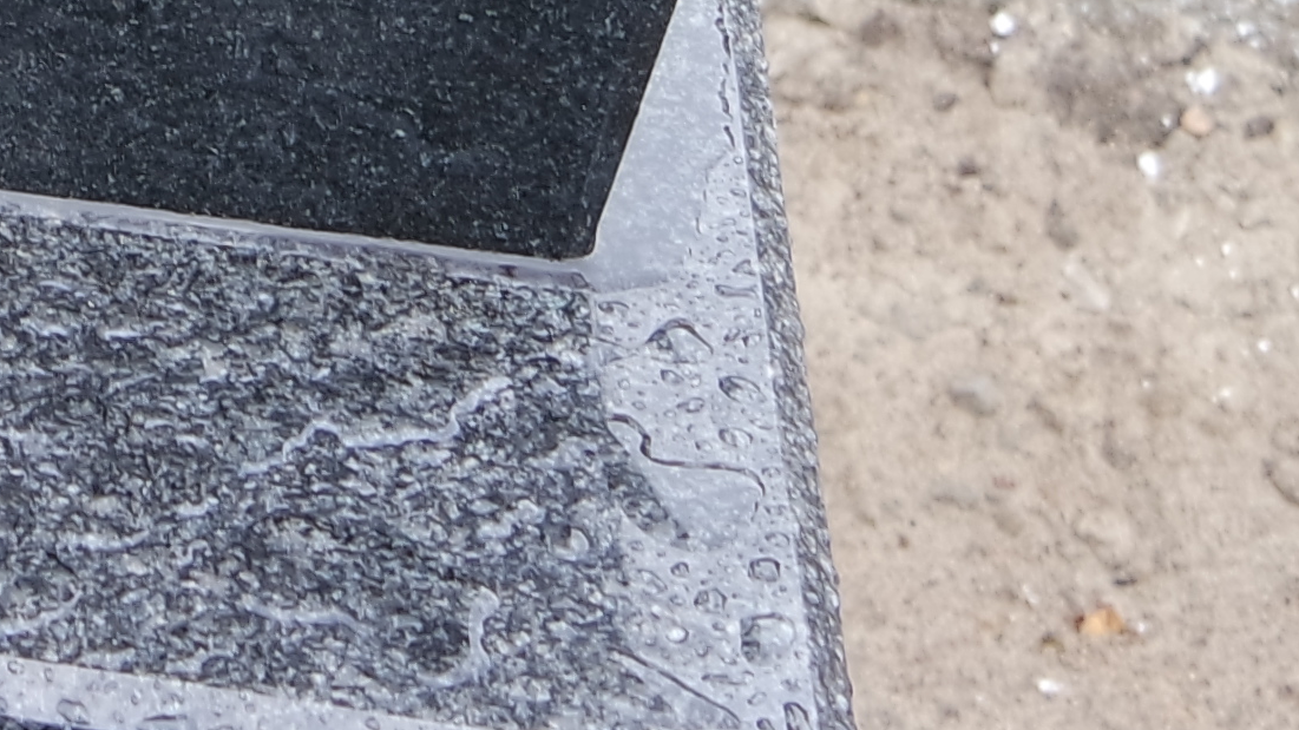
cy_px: -1381
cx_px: -808
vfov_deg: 8.3
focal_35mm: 125
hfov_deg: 15.4
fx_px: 4305
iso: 100
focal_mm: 16
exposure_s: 1/60
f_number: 3.5
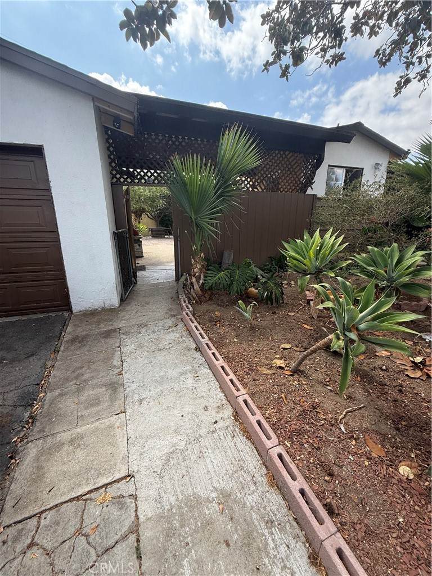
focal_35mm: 14
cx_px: 216
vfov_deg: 102.1
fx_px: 233
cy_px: 288
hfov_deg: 85.7
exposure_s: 1/363
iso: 50
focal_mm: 2.22
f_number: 2.2
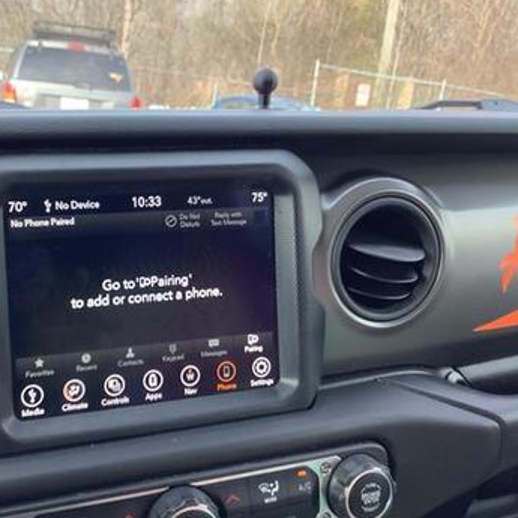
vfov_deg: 41.9
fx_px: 677
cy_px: 251
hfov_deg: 41.1
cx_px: 153
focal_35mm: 40
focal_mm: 3.3
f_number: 2.4
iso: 64
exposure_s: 1/120
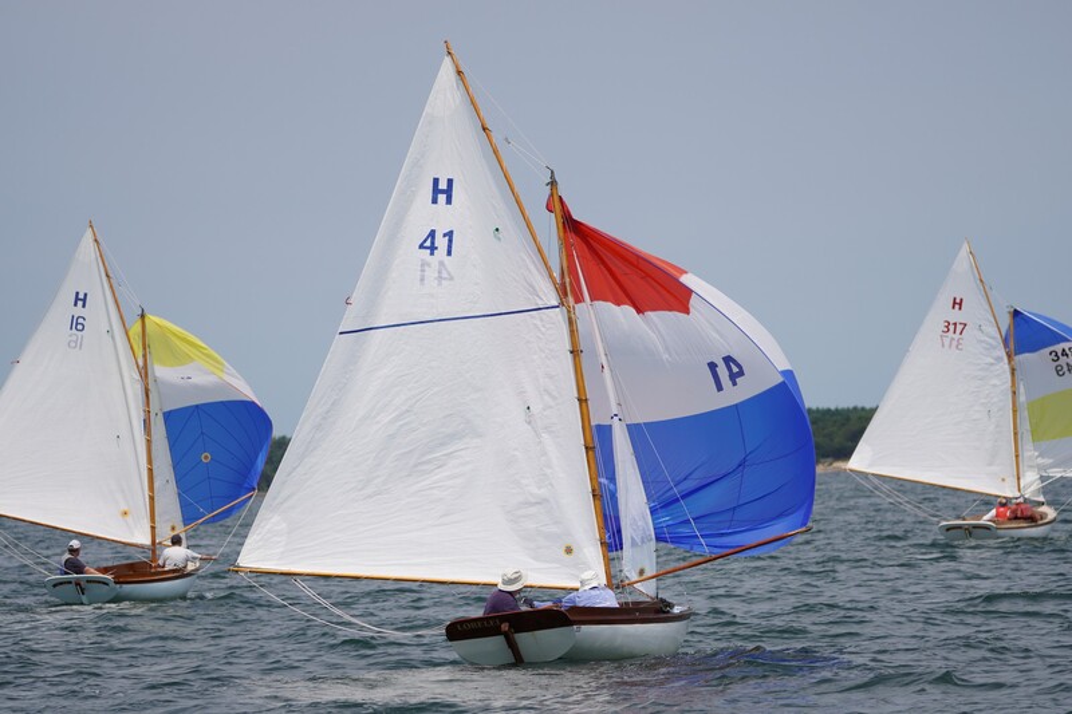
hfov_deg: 9.2
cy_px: 357
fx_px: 6698
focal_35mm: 225
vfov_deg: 6.1
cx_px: 536
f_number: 5
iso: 100
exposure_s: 1/1250
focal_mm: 150
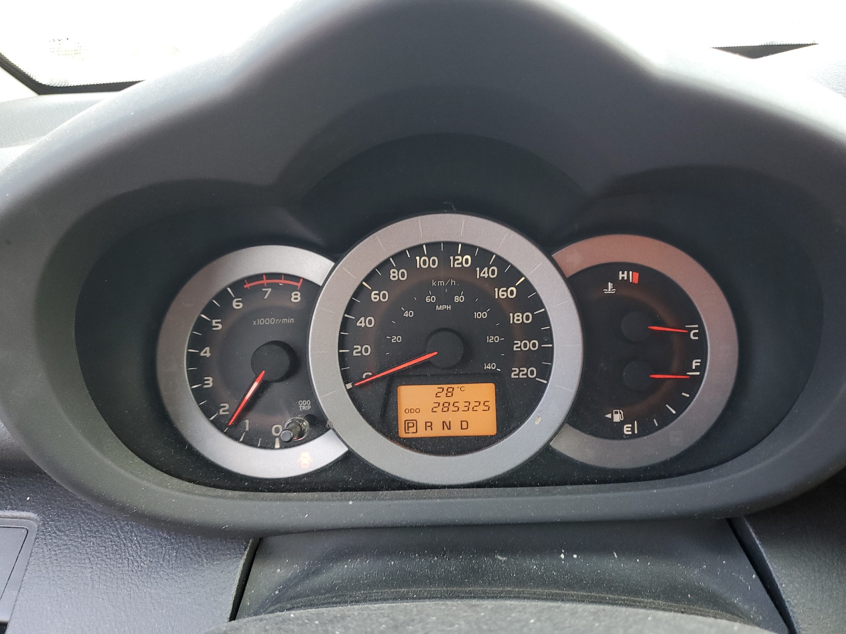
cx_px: 423
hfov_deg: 67.3
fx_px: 635
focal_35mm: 26
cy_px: 317
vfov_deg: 53.1
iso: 74
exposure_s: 1/120
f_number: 1.5
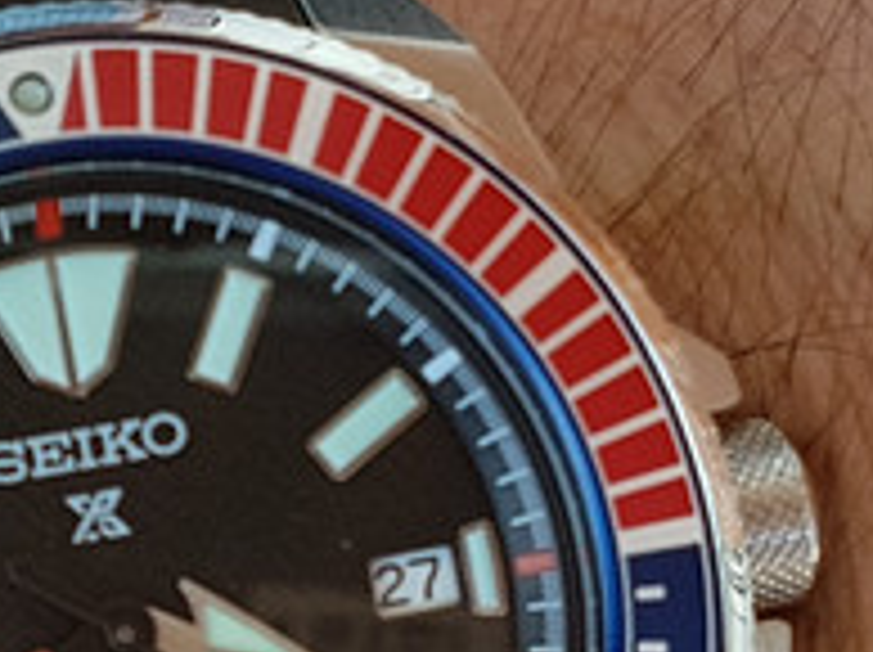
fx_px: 3602
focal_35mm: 143
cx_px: 277
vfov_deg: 10.3
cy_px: 373
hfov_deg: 13.8
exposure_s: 1/251
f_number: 1.7
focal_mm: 4.2
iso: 40
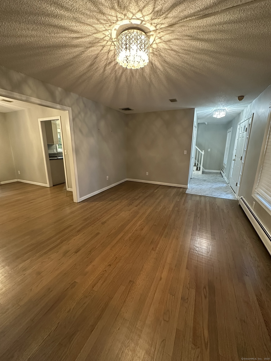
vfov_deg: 102.1
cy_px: 180
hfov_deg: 85.7
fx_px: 146
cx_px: 136
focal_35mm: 14
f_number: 2.2
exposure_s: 1/60
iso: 800
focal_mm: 2.22
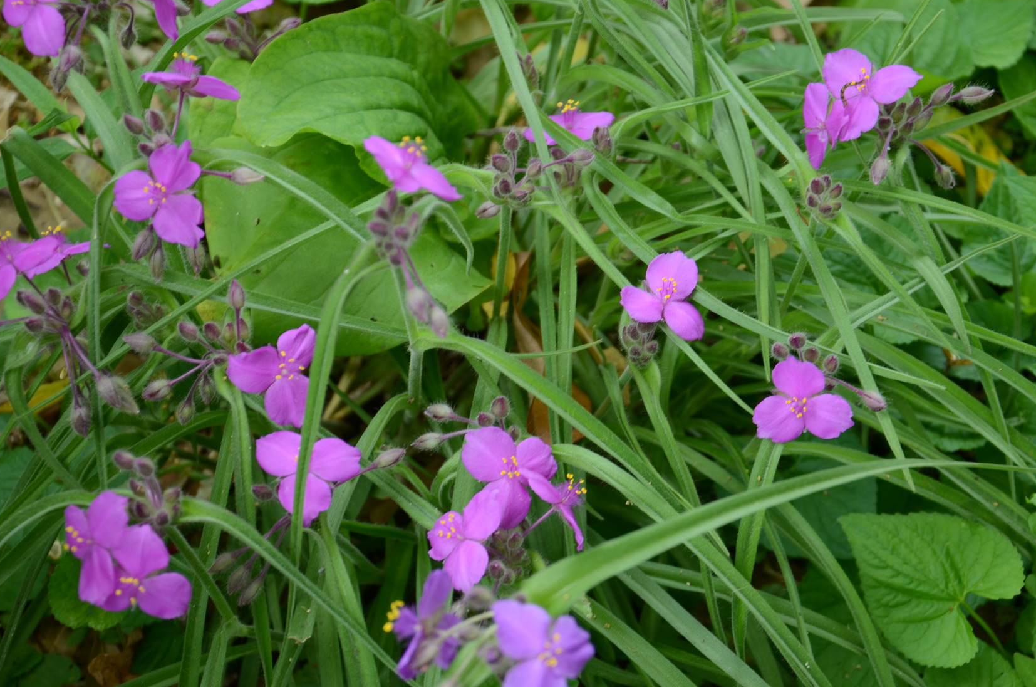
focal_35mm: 87
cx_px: 516
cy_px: 380
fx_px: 2499
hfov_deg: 23.4
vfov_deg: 15.6
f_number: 4.8
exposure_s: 1/40
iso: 100
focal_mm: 48
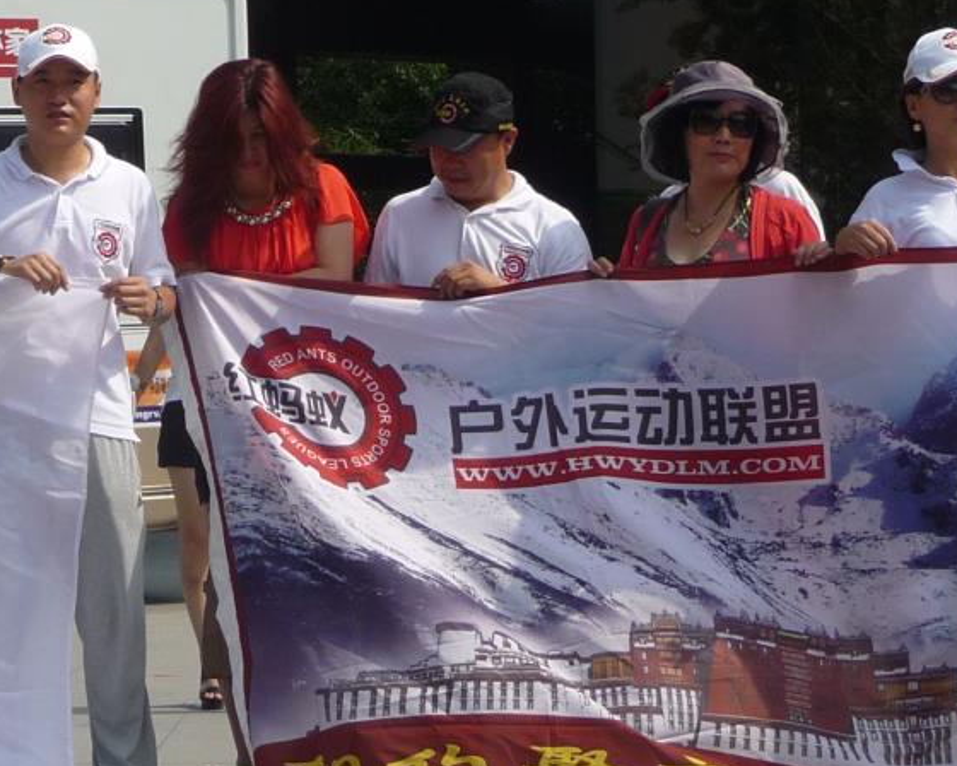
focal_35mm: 120
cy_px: 405
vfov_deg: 12.9
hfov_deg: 15.9
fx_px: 3399
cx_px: 156
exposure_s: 1/800
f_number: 4
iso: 100
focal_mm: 7.1
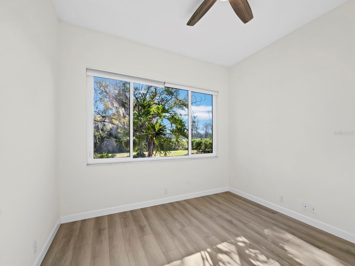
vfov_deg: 85.7
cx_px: 178
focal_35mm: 14
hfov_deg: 102.0
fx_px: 144
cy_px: 133
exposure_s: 1/10
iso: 320
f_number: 13
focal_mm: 7
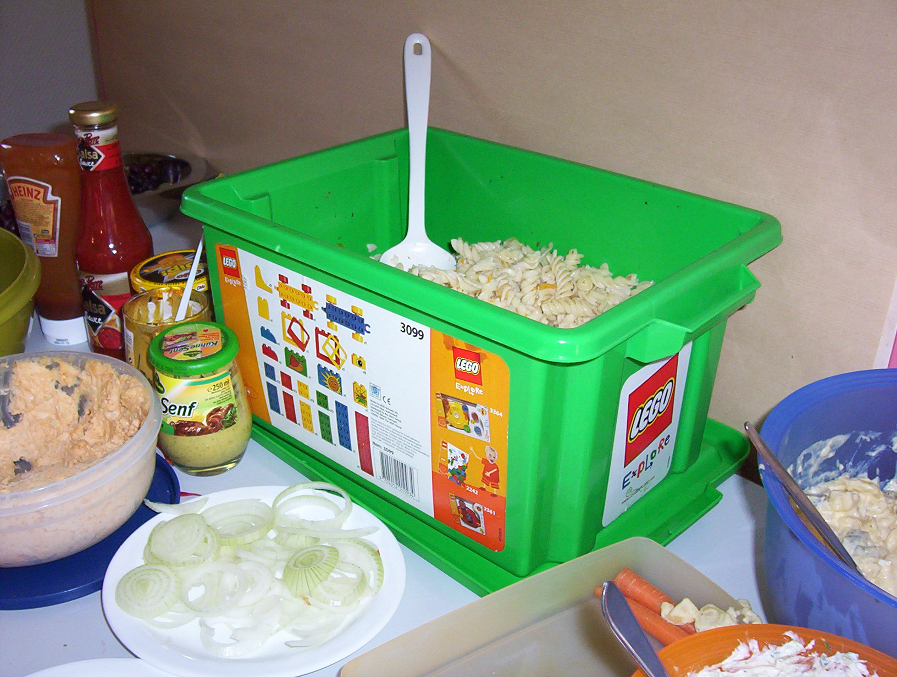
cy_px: 338
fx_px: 1117
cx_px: 448
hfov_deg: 43.8
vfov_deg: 33.7
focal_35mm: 43
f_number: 2.73
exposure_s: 1/60
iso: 140
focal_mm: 5.77
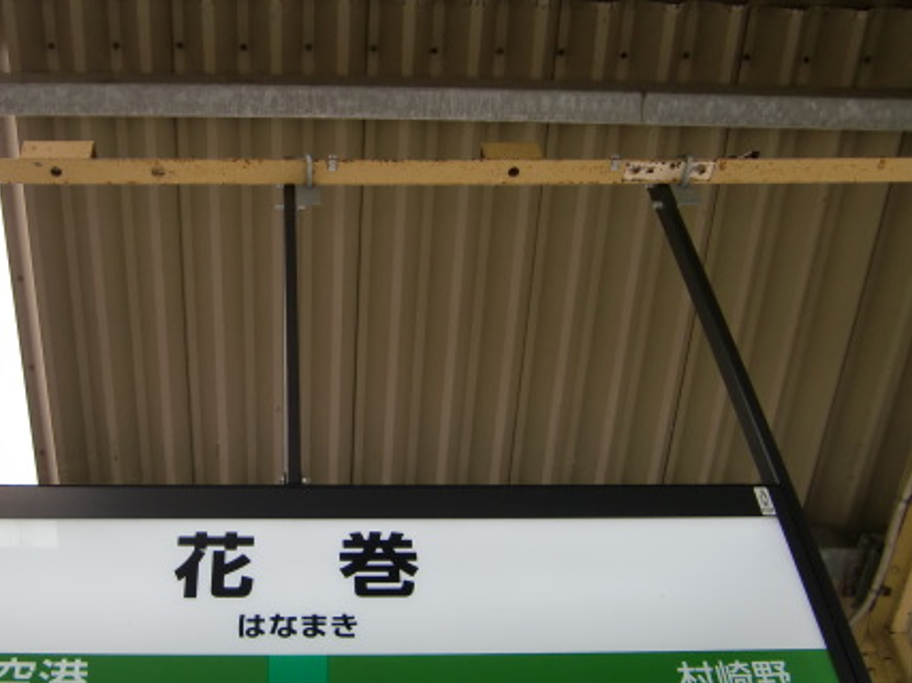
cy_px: 393
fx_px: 1106
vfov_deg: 34.3
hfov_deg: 44.1
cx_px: 299
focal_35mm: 42
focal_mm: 4.9
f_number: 2.6
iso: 64
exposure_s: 1/125
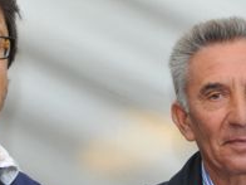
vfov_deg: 9.0
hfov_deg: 12.0
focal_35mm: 163
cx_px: 230
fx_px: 1158
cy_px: 186
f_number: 13
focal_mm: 52
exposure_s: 1/50
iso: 400
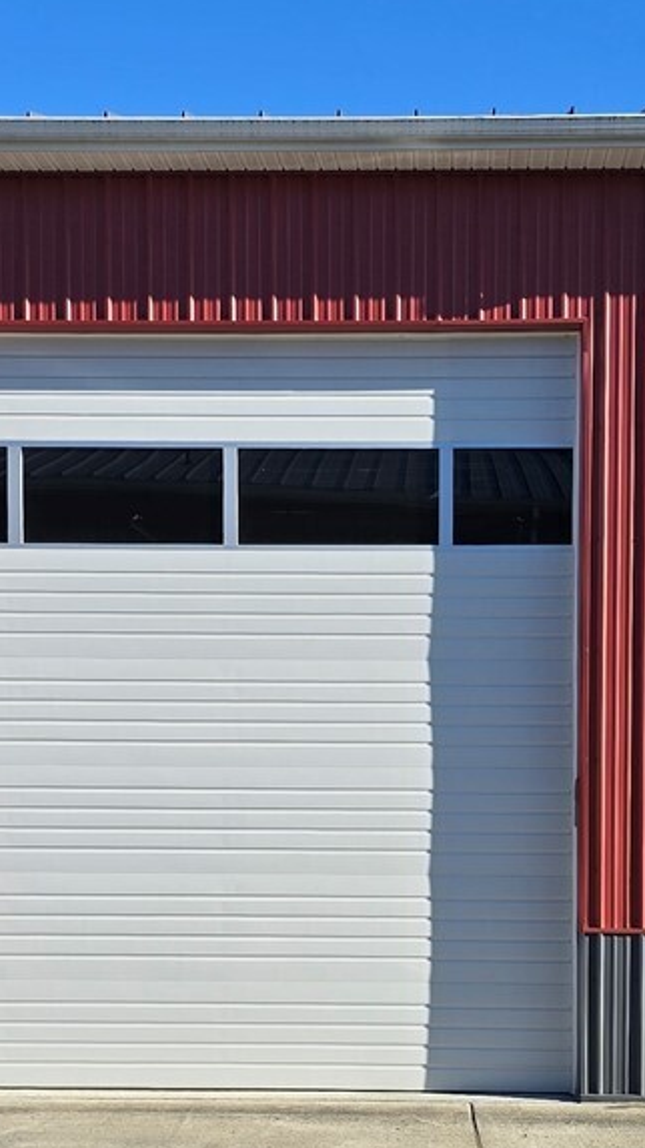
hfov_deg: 17.2
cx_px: 367
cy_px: 821
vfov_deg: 29.8
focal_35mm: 70
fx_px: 2130
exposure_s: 1/699
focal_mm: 6.3
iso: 12
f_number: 1.7
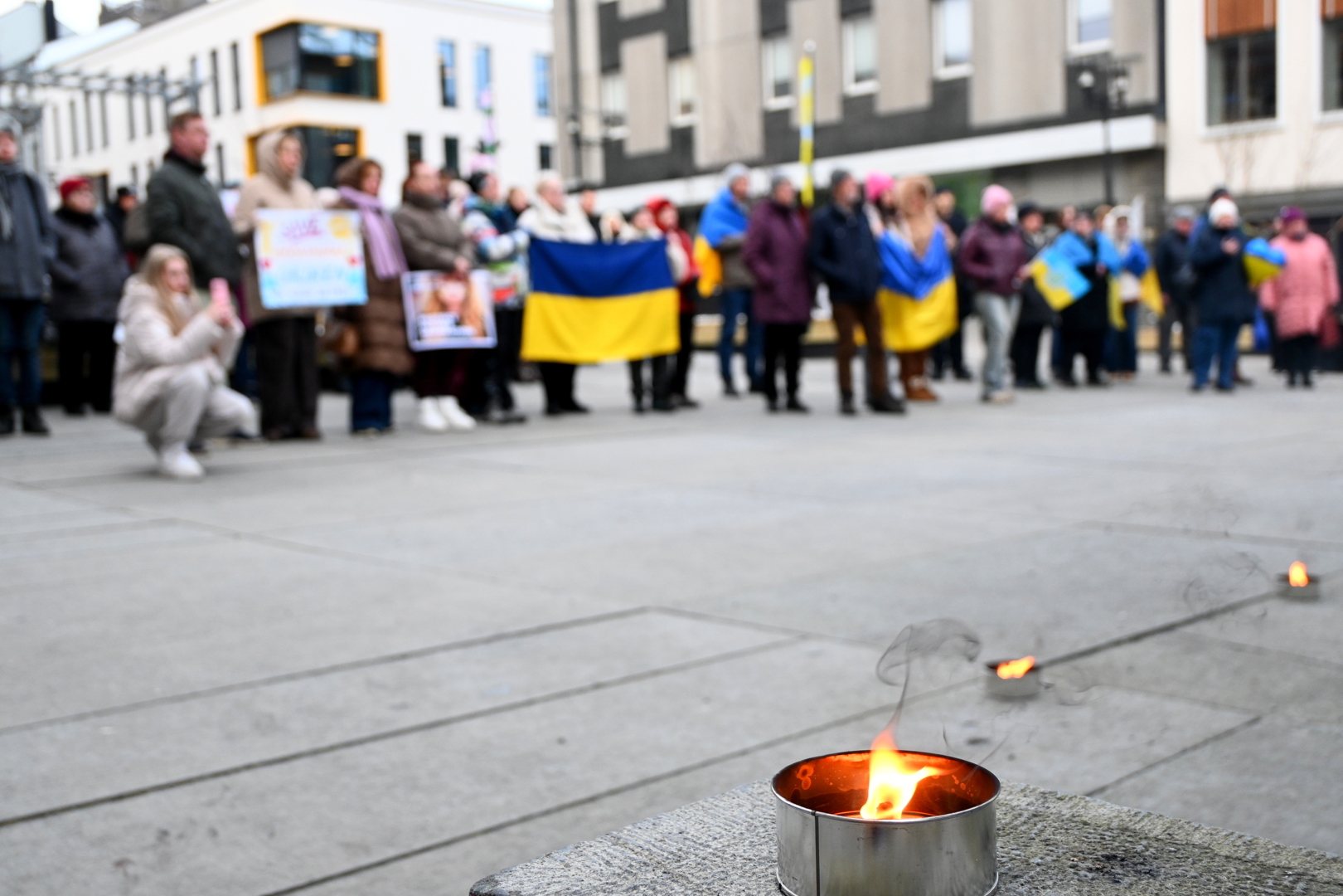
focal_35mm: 39
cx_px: 672
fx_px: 1455
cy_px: 448
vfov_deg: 34.2
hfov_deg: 49.6
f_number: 4.5
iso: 400
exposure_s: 1/200
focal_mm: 26
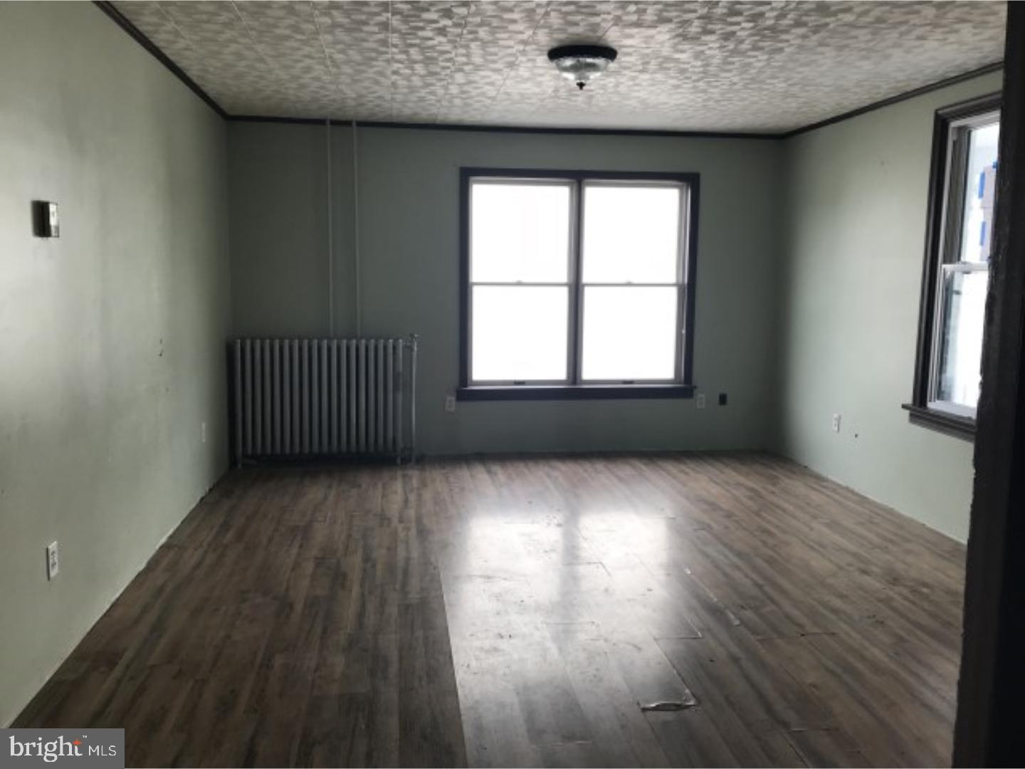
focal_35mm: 28
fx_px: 829
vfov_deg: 49.7
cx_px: 512
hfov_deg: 63.4
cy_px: 384
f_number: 1.8
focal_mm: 3.99
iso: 20
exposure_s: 1/60
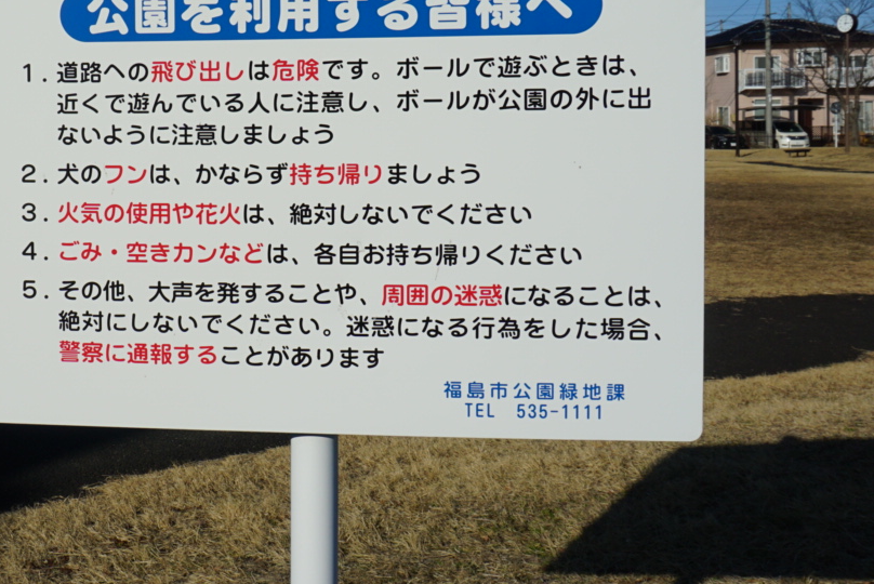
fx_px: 1166
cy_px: 157
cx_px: 206
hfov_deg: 39.8
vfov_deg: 27.8
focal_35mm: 48
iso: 100
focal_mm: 16
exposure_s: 1/400
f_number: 11
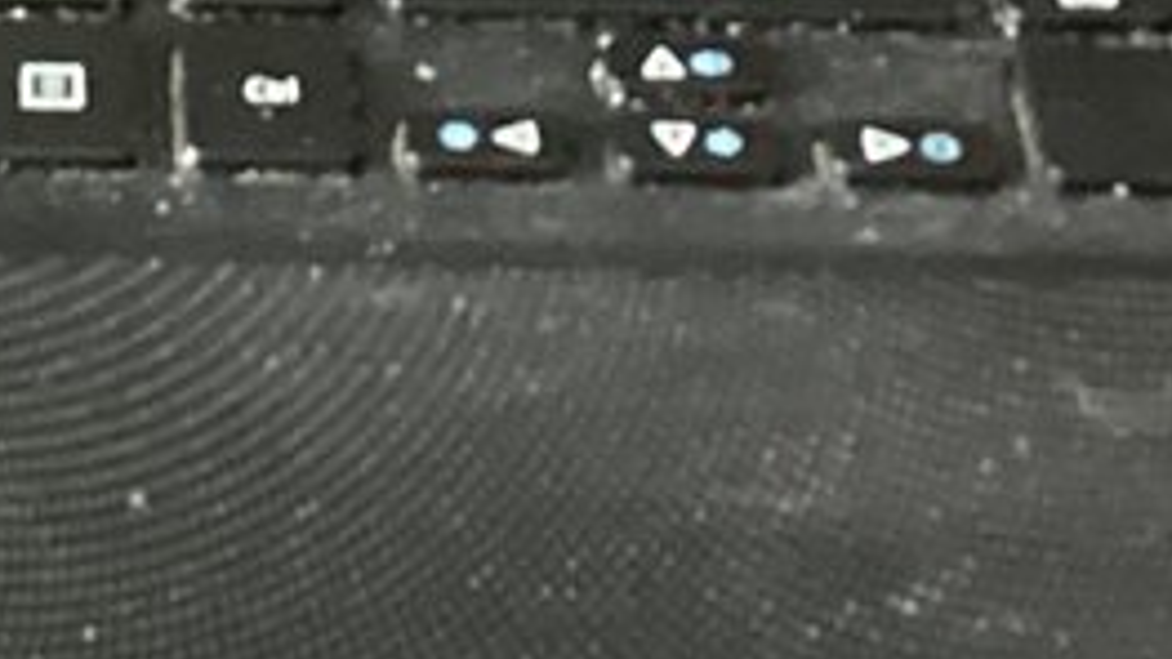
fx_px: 6030
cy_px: -1111
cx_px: -185
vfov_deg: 5.9
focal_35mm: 194
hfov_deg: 10.9
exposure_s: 1/20
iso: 640
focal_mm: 3.3
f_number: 2.4
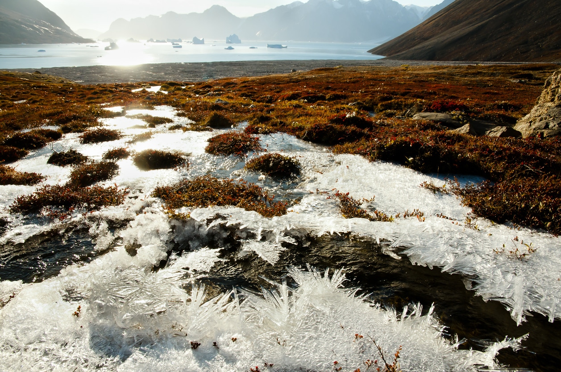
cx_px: 280
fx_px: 374
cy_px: 186
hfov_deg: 73.8
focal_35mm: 24
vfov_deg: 53.0
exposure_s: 1/500
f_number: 9
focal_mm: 16
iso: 250
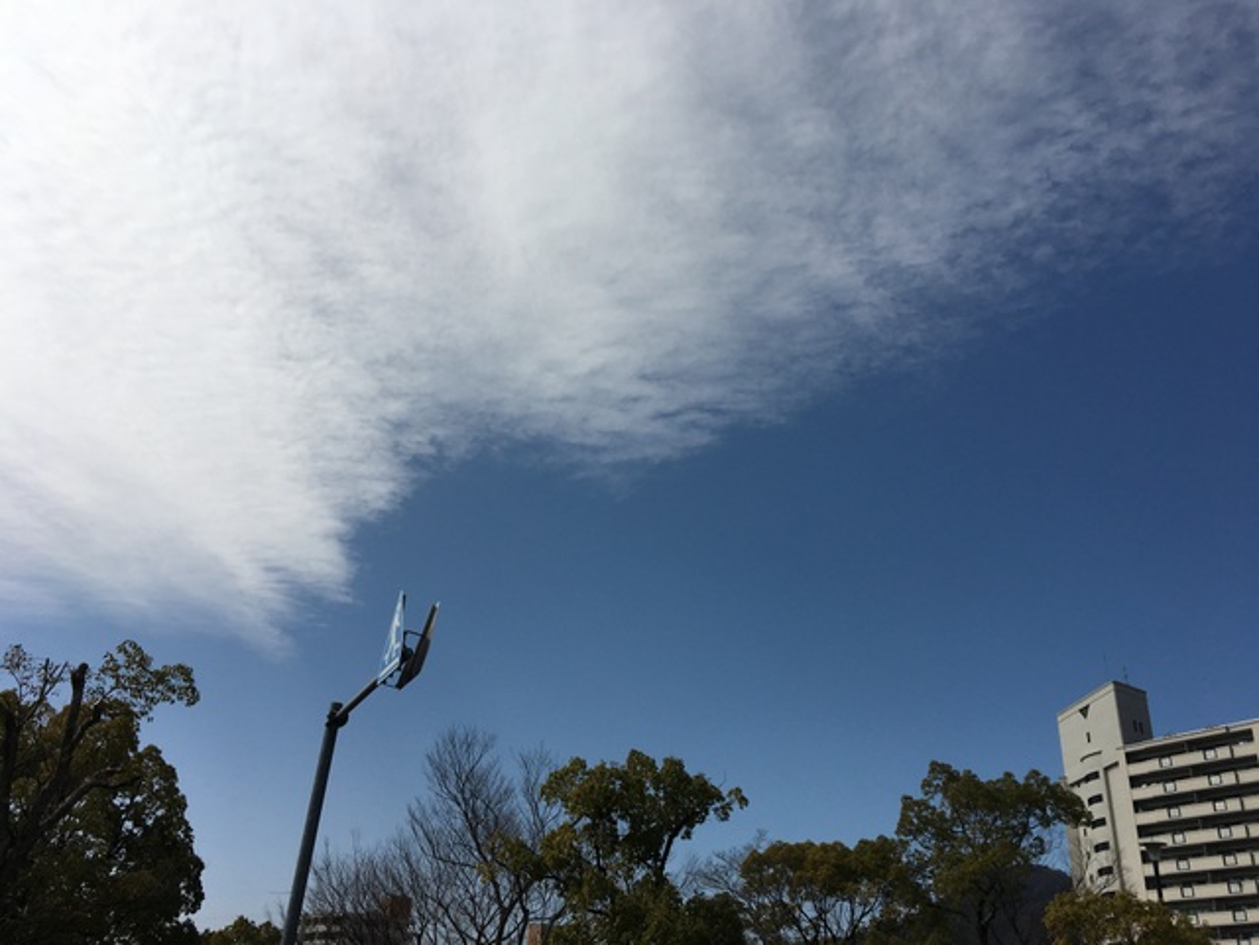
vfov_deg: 48.2
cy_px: 472
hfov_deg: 61.7
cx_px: 630
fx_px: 1055
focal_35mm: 29
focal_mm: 4.15
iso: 25
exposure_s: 1/4274
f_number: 2.2
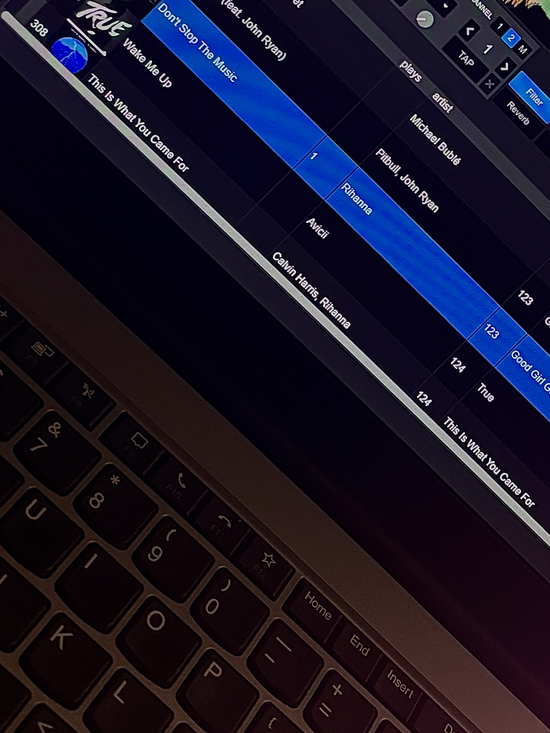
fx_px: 1441
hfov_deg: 21.2
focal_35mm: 68
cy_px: 233
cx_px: 484
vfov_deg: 28.3
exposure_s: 1/60
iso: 250
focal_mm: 5.96
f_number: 1.6
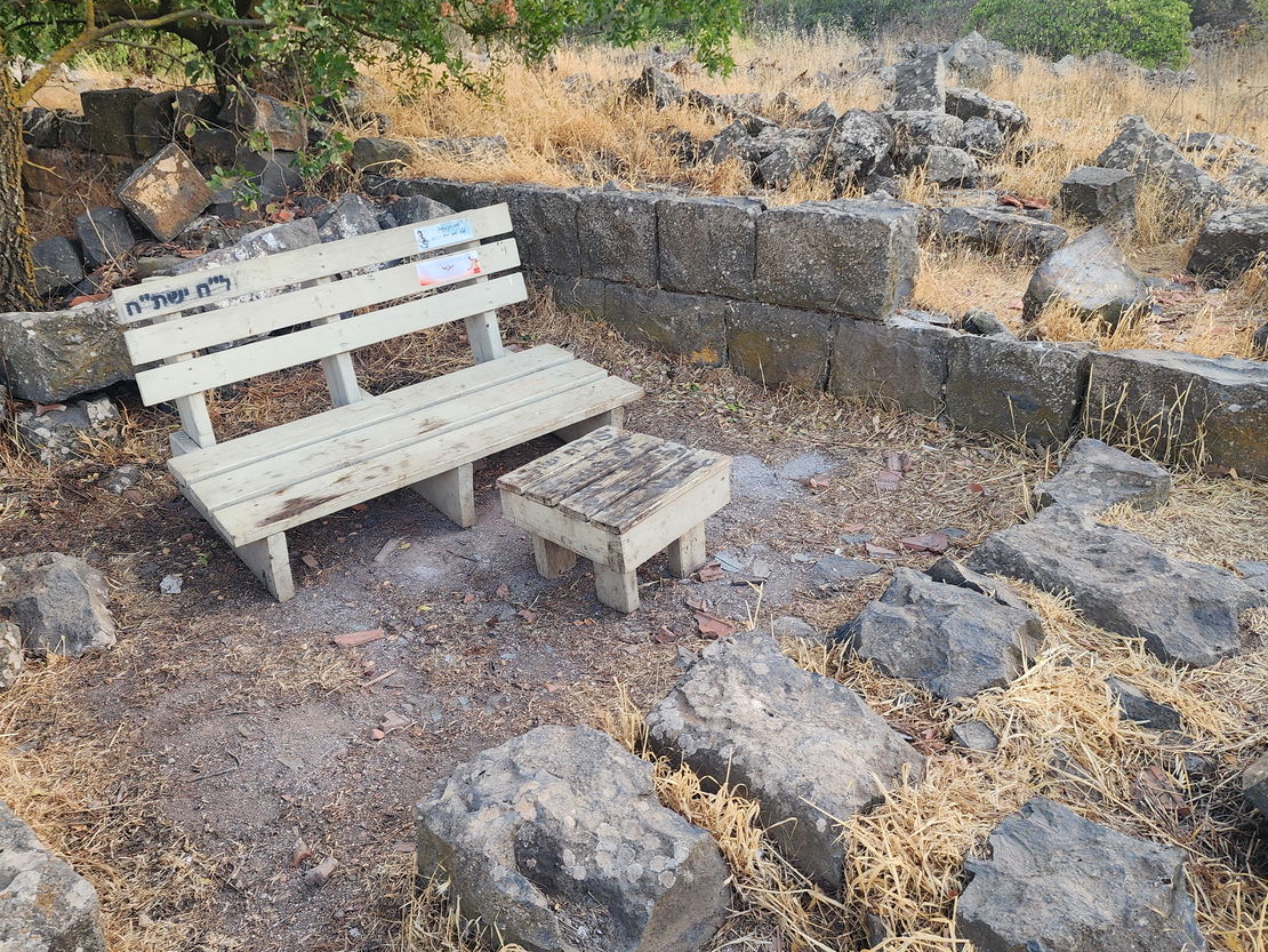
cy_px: 413
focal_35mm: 29
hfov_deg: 61.3
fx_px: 1063
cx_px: 525
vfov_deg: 48.1
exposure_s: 1/180
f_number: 1.8
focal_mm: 6.4
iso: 80
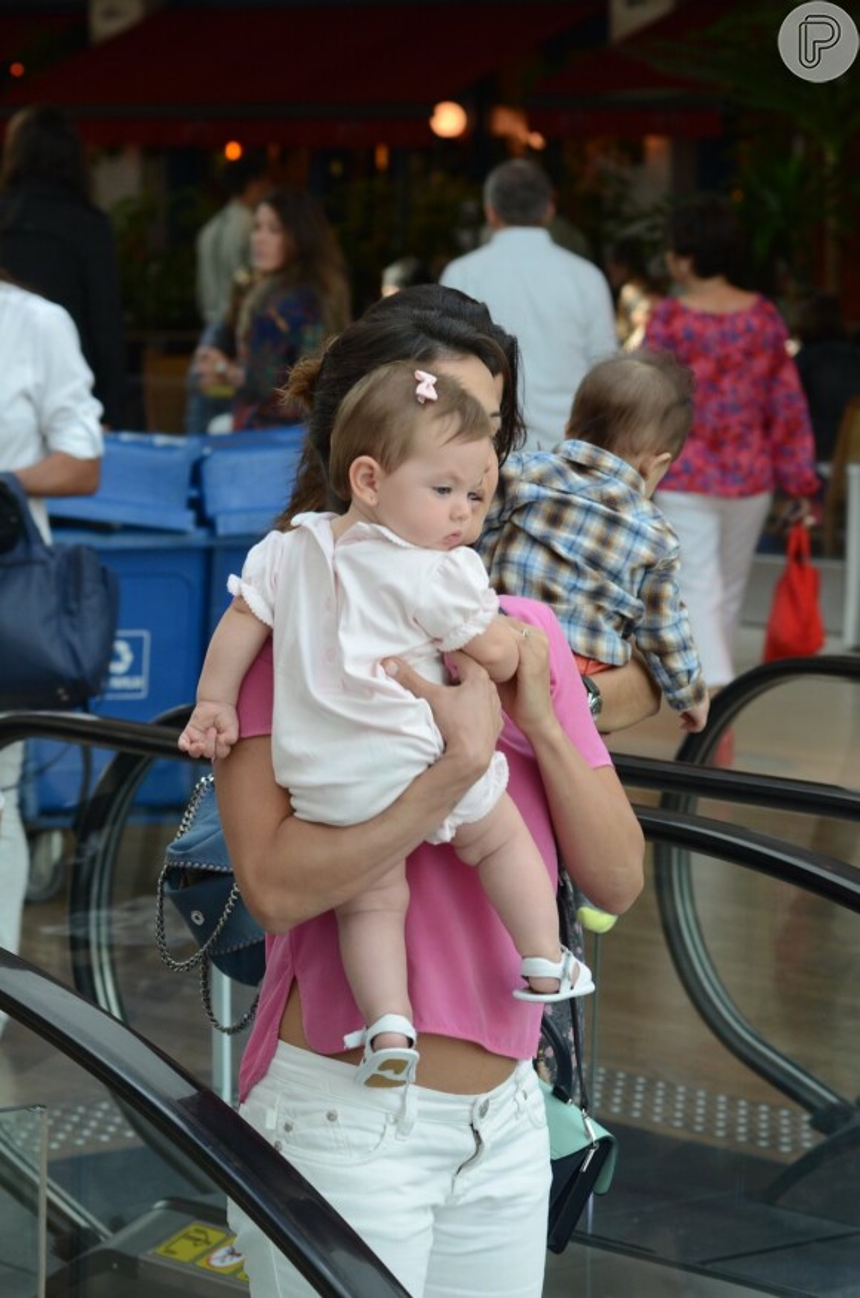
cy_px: 649
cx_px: 430
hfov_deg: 11.4
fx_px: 4317
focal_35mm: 120
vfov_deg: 17.1
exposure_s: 1/125
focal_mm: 80
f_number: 6.3
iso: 500
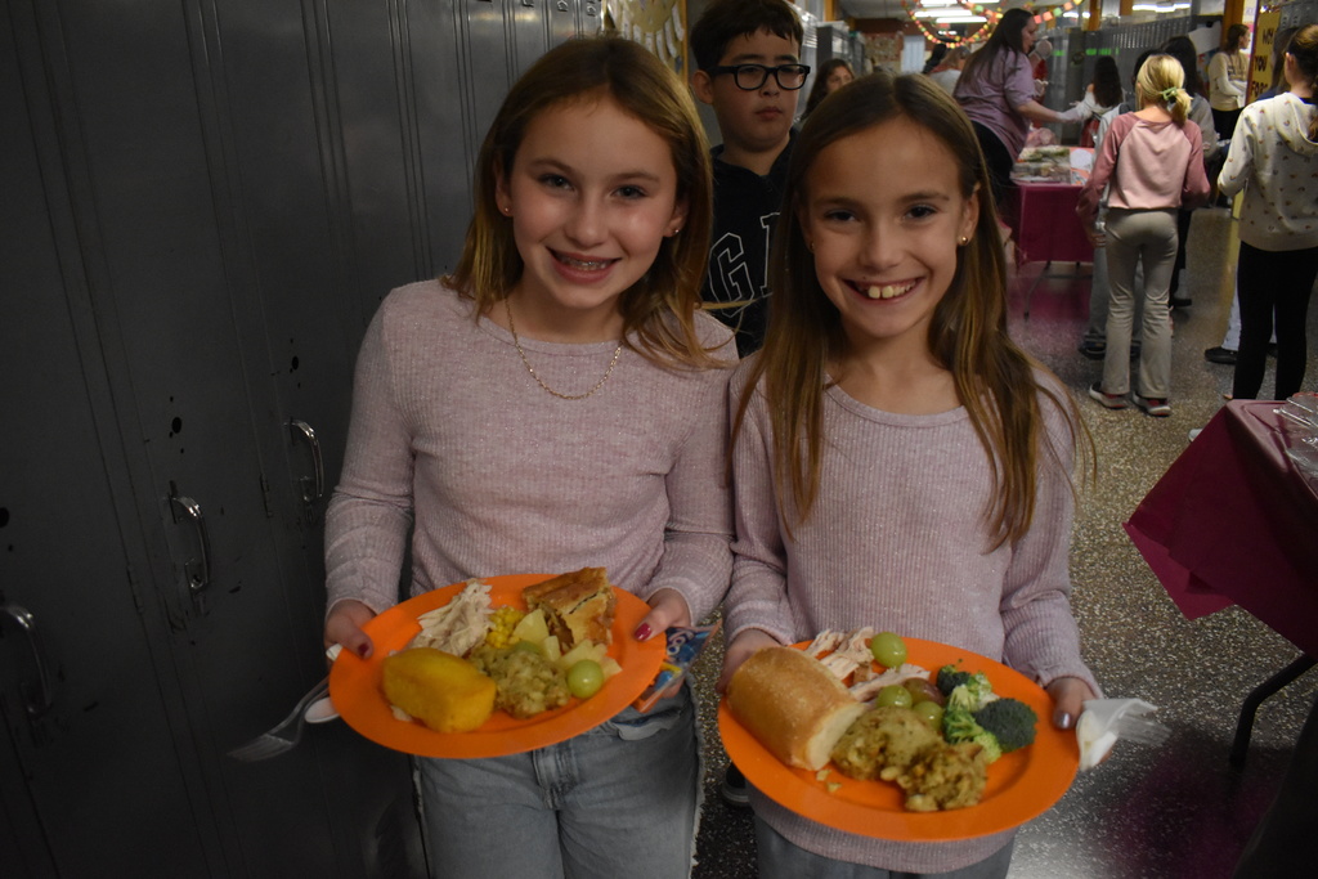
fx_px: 989
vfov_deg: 47.9
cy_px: 440
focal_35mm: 27
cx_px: 659
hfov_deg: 67.4
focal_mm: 18
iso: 3200
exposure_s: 1/160
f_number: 3.5
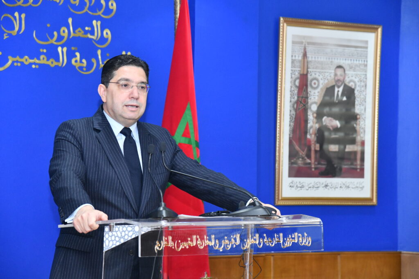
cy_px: 140
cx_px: 210
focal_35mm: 112
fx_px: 1304
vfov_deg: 12.2
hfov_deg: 18.3
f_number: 5.6
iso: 1600
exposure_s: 1/160
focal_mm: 112
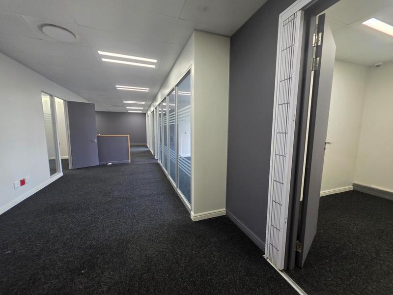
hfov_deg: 106.2
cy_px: 148
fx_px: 148
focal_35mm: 13
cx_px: 196
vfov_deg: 89.9
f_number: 1.9
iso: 250
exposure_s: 1/100
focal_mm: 2.2
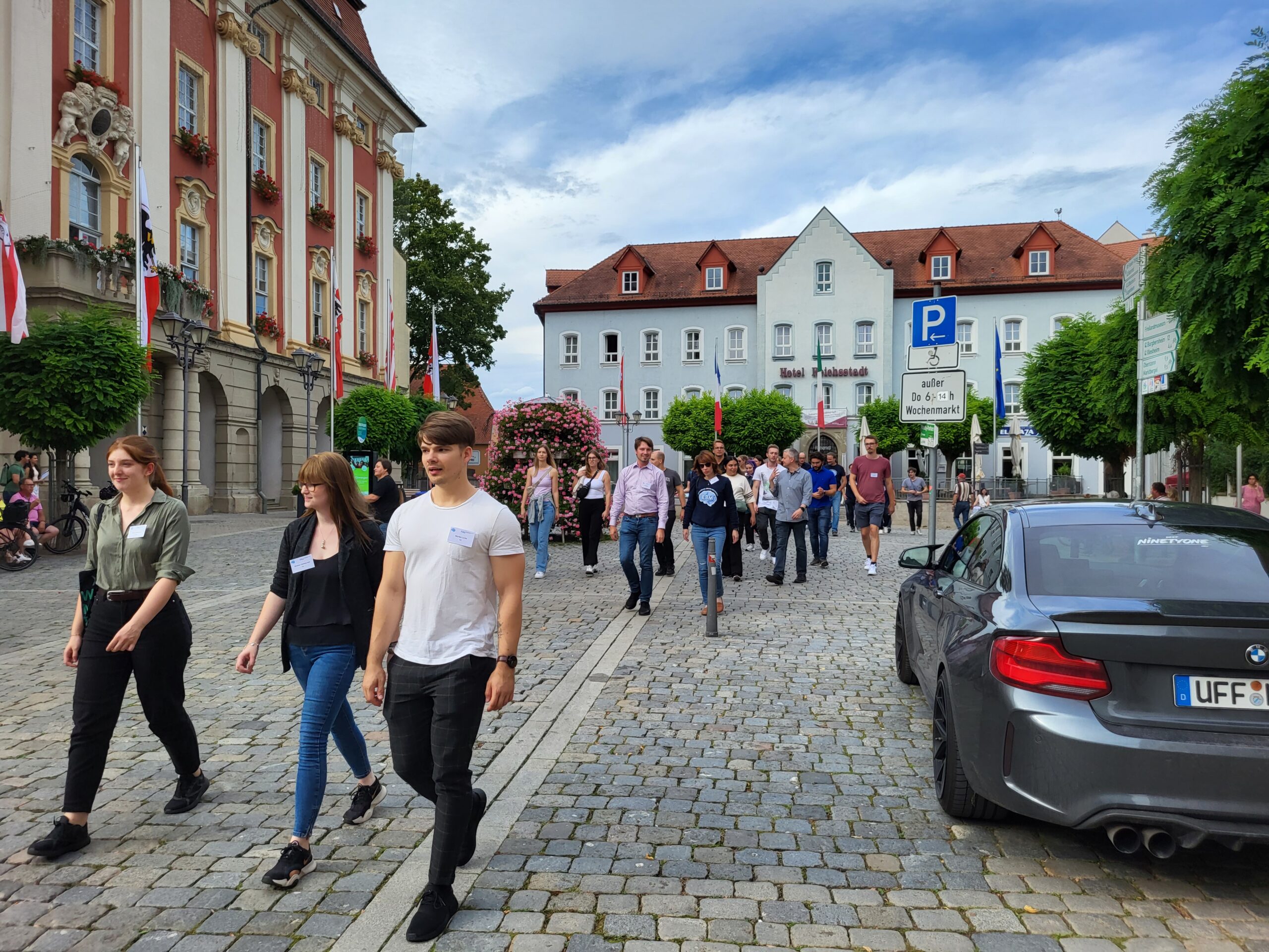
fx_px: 953
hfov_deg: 67.3
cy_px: 476
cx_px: 634
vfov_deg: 53.1
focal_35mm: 26
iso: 40
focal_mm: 5.4
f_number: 1.8
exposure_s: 1/1081
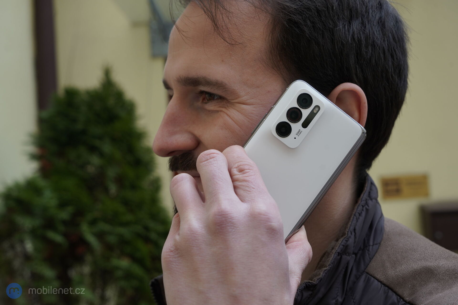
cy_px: 152
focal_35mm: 51
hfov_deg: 38.9
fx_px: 649
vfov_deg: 26.5
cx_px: 229
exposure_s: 1/160
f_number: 7.1
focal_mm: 51
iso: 400
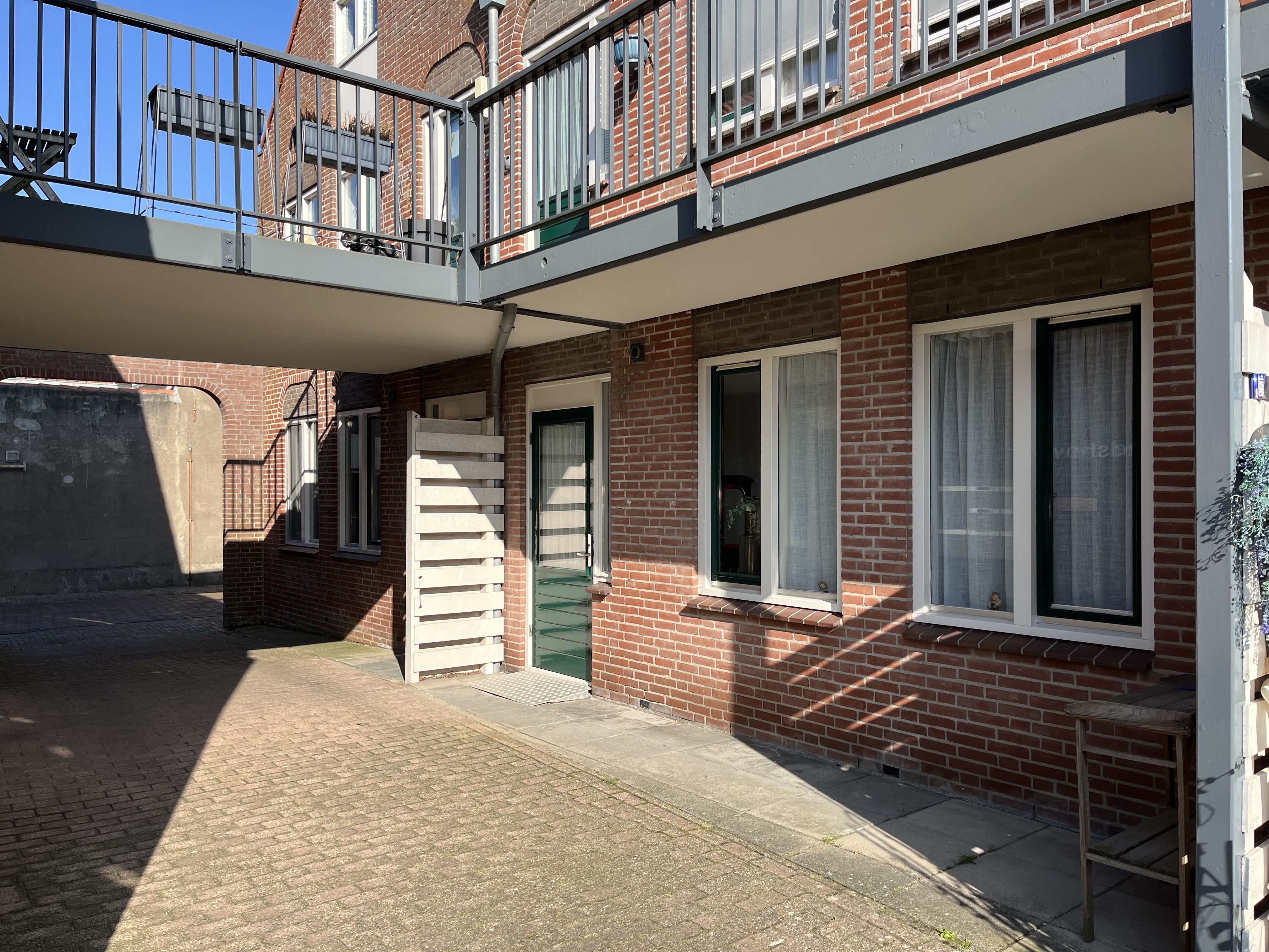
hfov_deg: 67.3
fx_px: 953
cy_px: 476
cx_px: 634
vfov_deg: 53.1
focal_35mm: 26
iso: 50
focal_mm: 5.1
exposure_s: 1/1600
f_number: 1.6
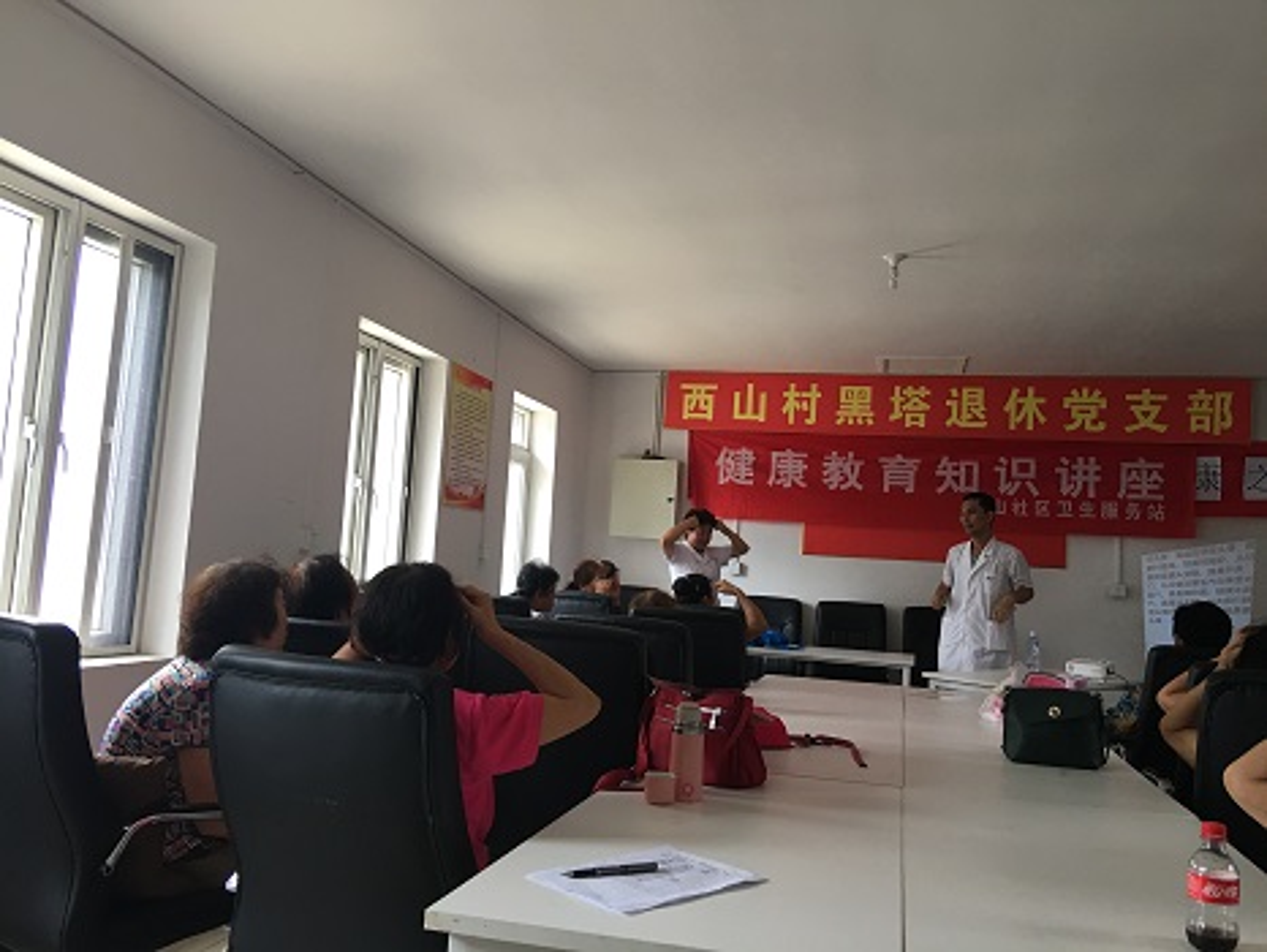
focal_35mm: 29
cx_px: 634
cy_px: 476
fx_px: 1062
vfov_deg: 48.3
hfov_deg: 61.6
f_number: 2.2
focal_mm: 4.15
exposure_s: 1/33
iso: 40
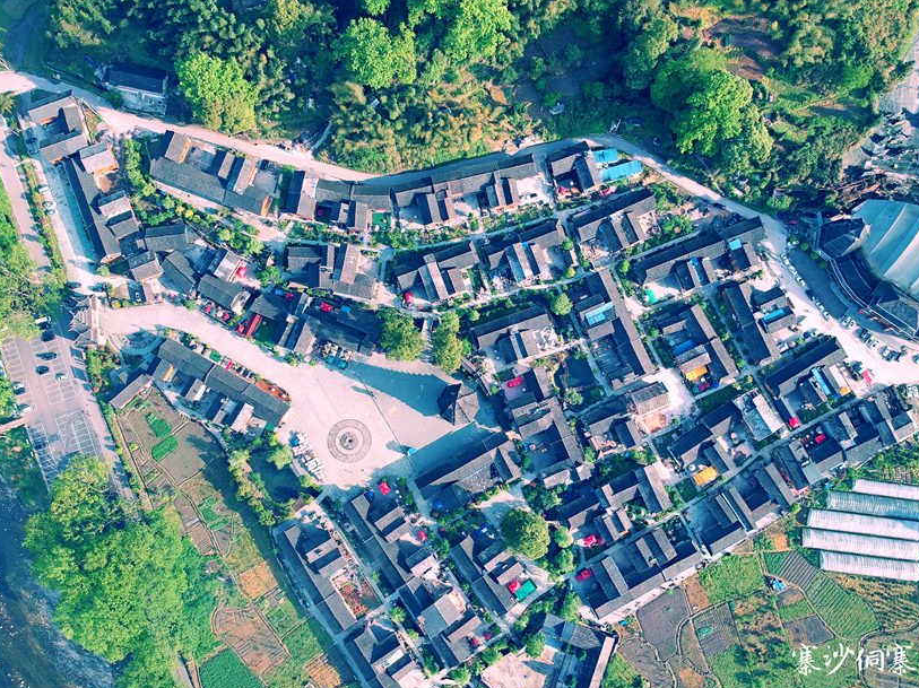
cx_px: 471
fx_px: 743
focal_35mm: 28
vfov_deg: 49.7
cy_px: 374
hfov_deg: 63.5
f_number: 2.6
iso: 100
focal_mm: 4.49
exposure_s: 1/500
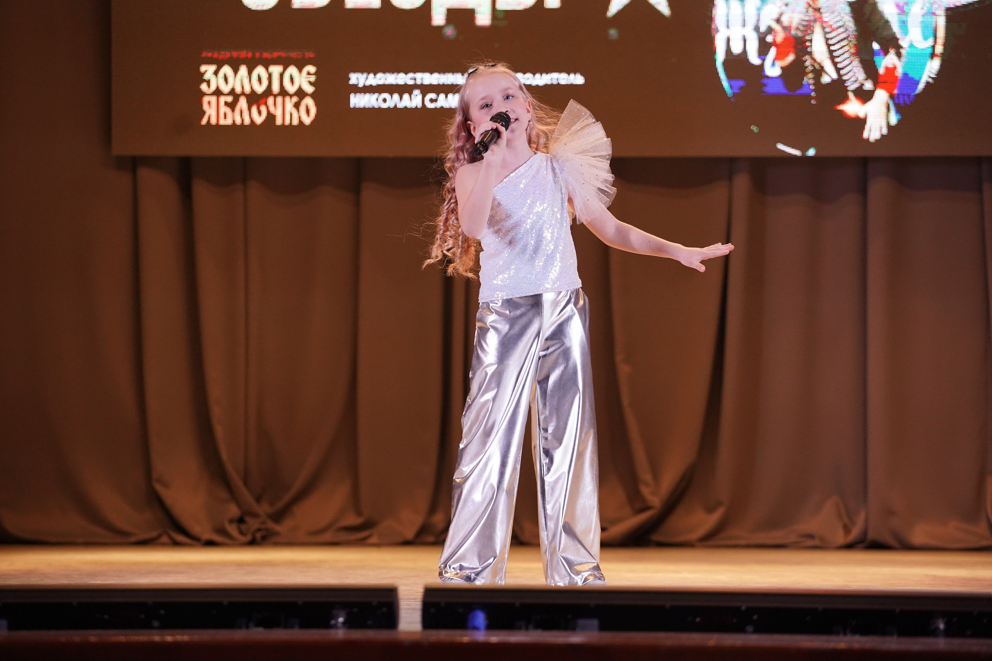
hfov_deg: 16.3
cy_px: 330
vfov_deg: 10.9
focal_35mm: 126
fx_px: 3472
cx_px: 496
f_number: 4
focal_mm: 126
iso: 3200
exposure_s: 1/500
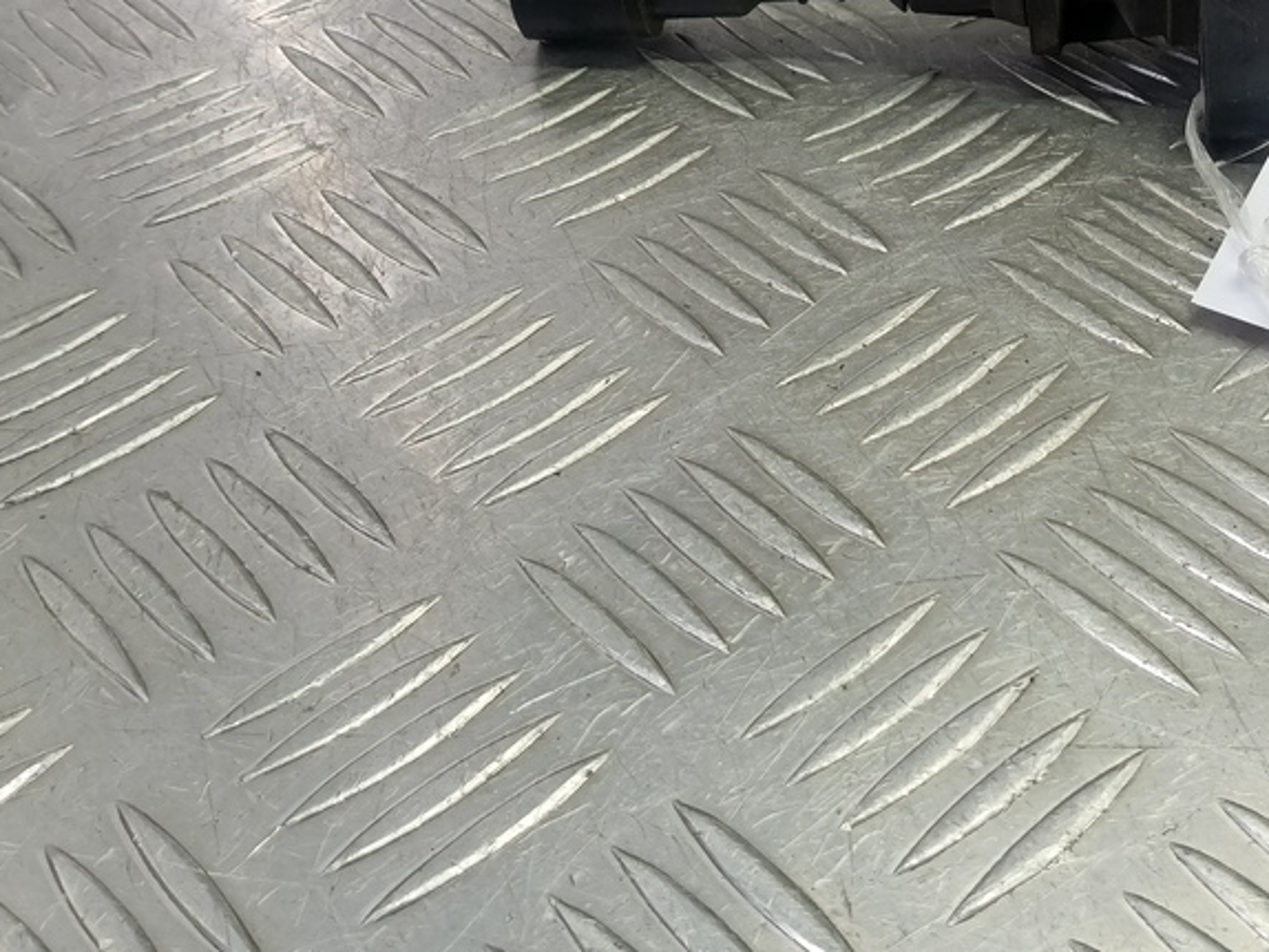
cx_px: 977
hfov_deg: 44.0
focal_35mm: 41
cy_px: 135
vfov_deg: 33.7
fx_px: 1504
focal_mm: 4.11
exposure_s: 1/50
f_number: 1.6
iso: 133
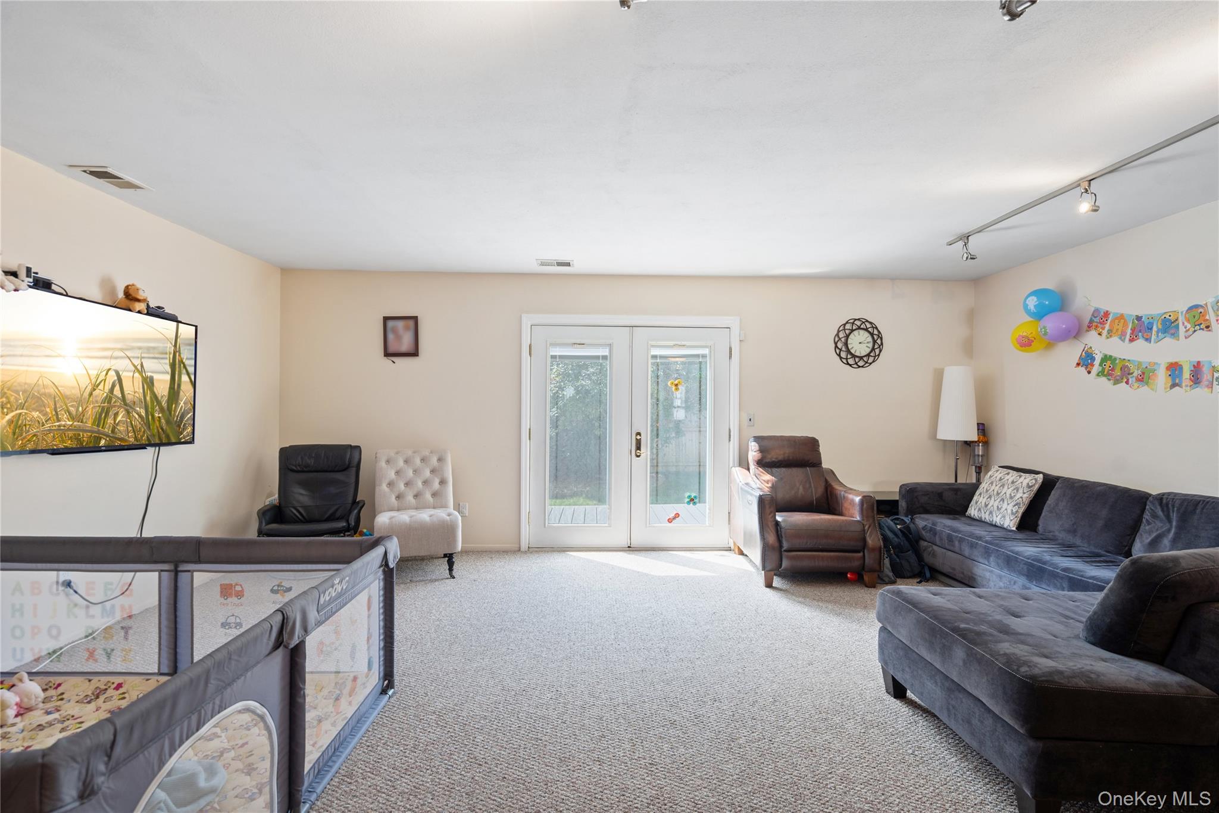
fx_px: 542
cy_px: 406
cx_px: 610
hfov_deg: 96.7
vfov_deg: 73.7
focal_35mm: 16
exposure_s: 1/10
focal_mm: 16
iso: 500
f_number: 5.6
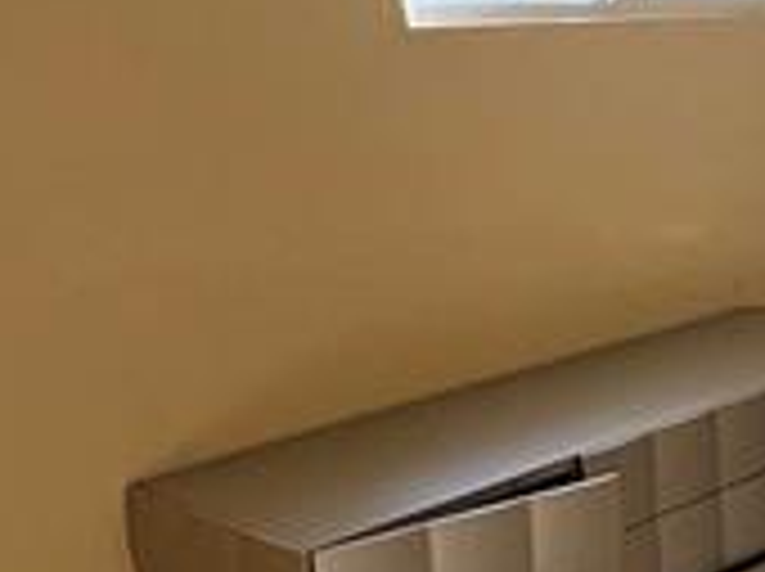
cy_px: 243
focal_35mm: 66
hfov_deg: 25.5
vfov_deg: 22.2
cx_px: 986
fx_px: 1457
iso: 250
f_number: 2.2
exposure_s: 1/60
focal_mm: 2.22
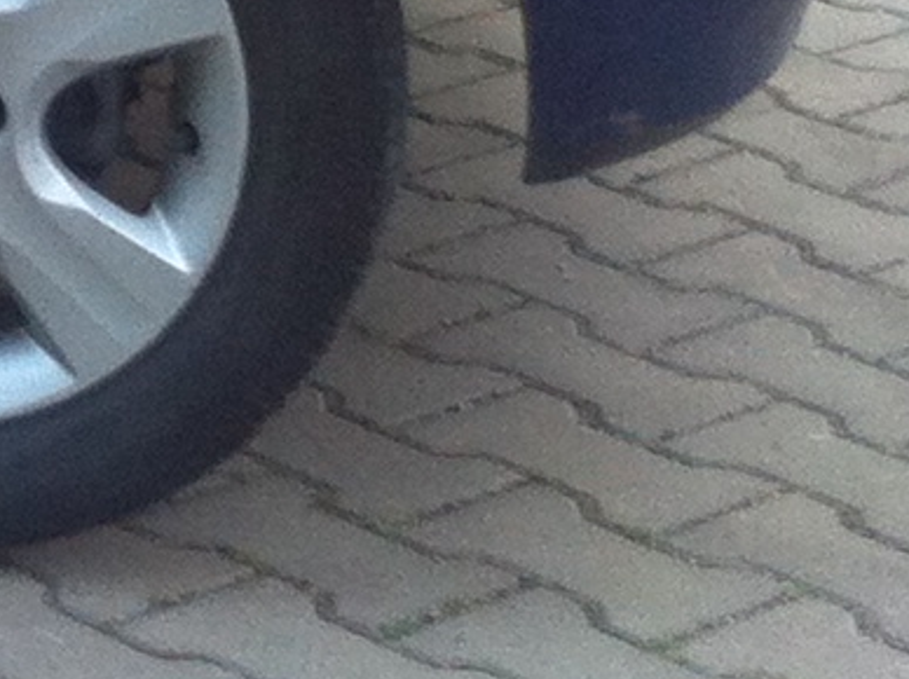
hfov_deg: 7.7
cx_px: -1481
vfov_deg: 5.9
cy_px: -1243
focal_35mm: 234
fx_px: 6137
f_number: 2.8
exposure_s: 1/166
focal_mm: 3.85
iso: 80
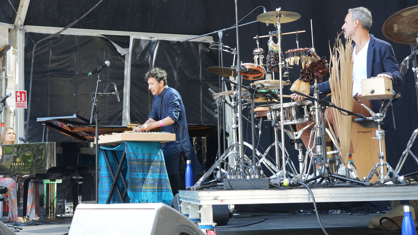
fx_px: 643
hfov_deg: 36.0
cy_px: 81
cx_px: 182
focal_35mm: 58
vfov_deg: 20.7
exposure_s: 1/80
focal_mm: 46
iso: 320
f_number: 5
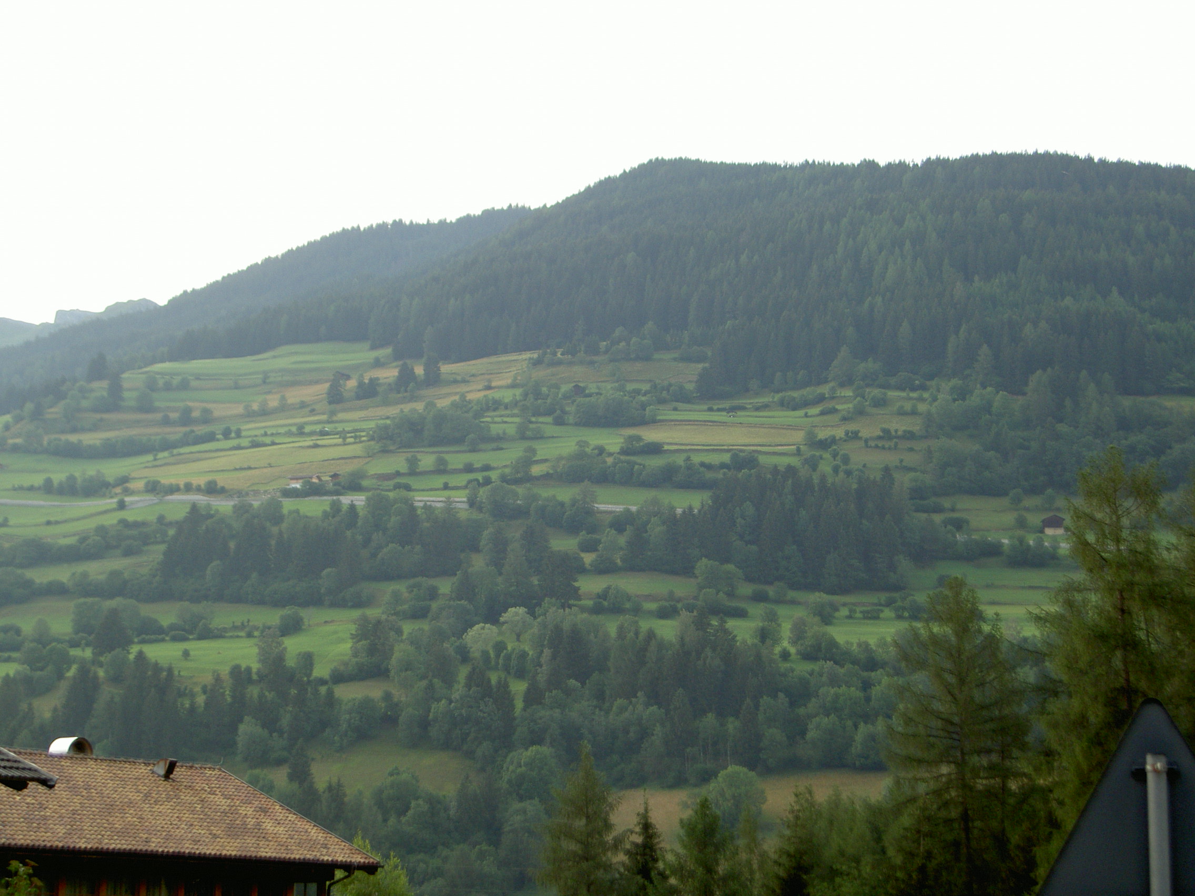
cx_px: 598
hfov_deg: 28.2
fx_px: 2382
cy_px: 448
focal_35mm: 69
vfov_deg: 21.3
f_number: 3.7
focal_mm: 14.2
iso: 100
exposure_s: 1/80
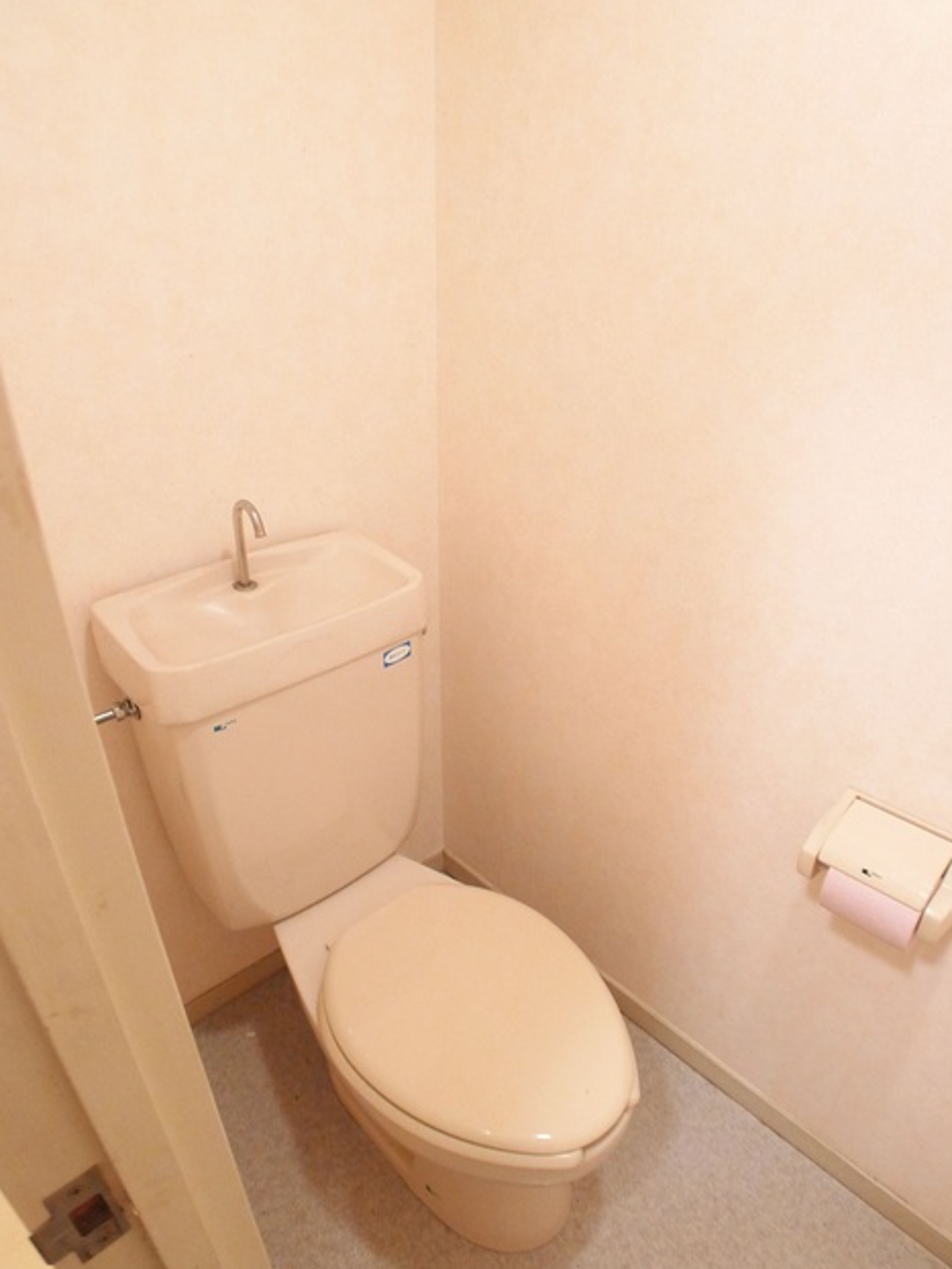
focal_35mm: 27
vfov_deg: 65.2
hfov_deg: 51.3
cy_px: 673
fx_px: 989
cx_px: 531
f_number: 2
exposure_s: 1/15
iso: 400
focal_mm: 5.1
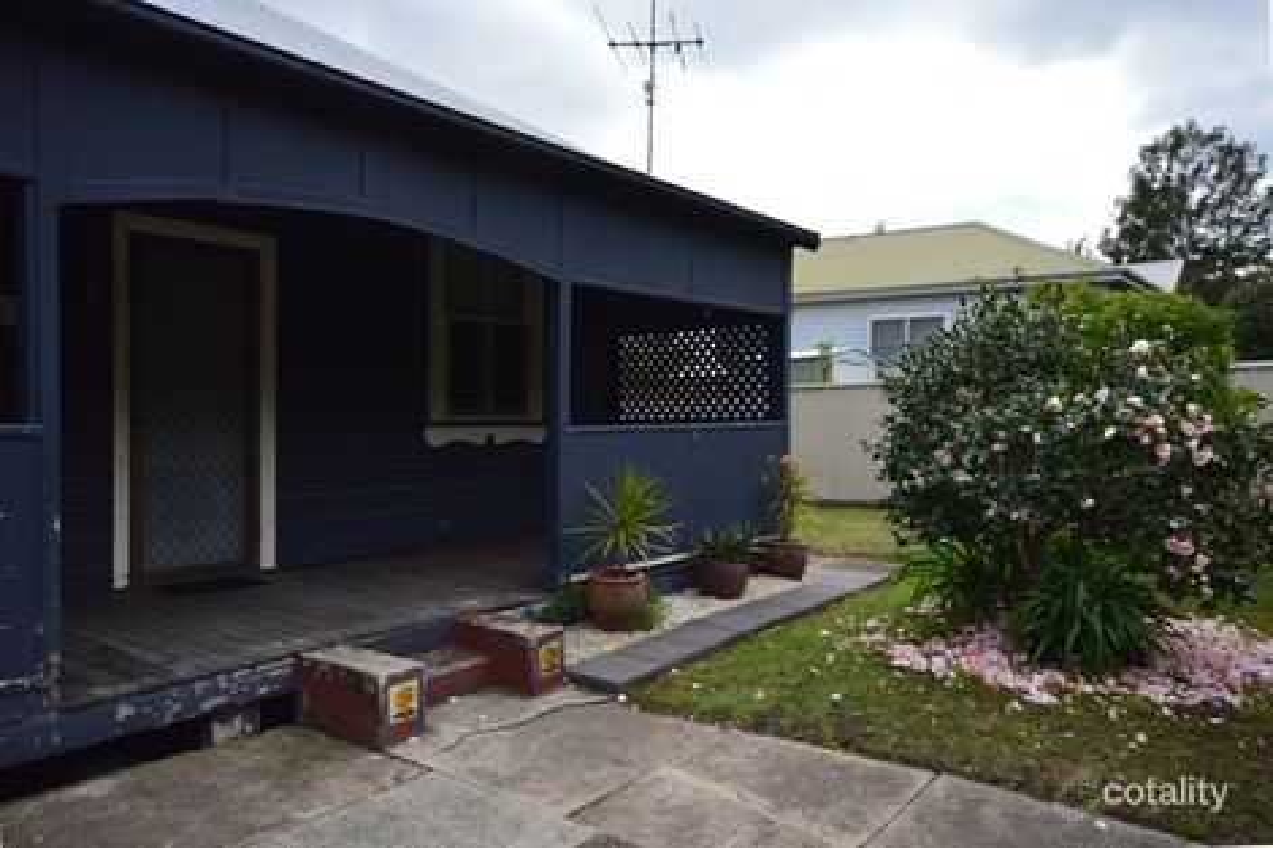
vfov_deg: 50.4
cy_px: 424
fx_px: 901
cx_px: 636
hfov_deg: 70.5
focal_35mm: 26
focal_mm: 17
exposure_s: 1/400
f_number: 11
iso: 400
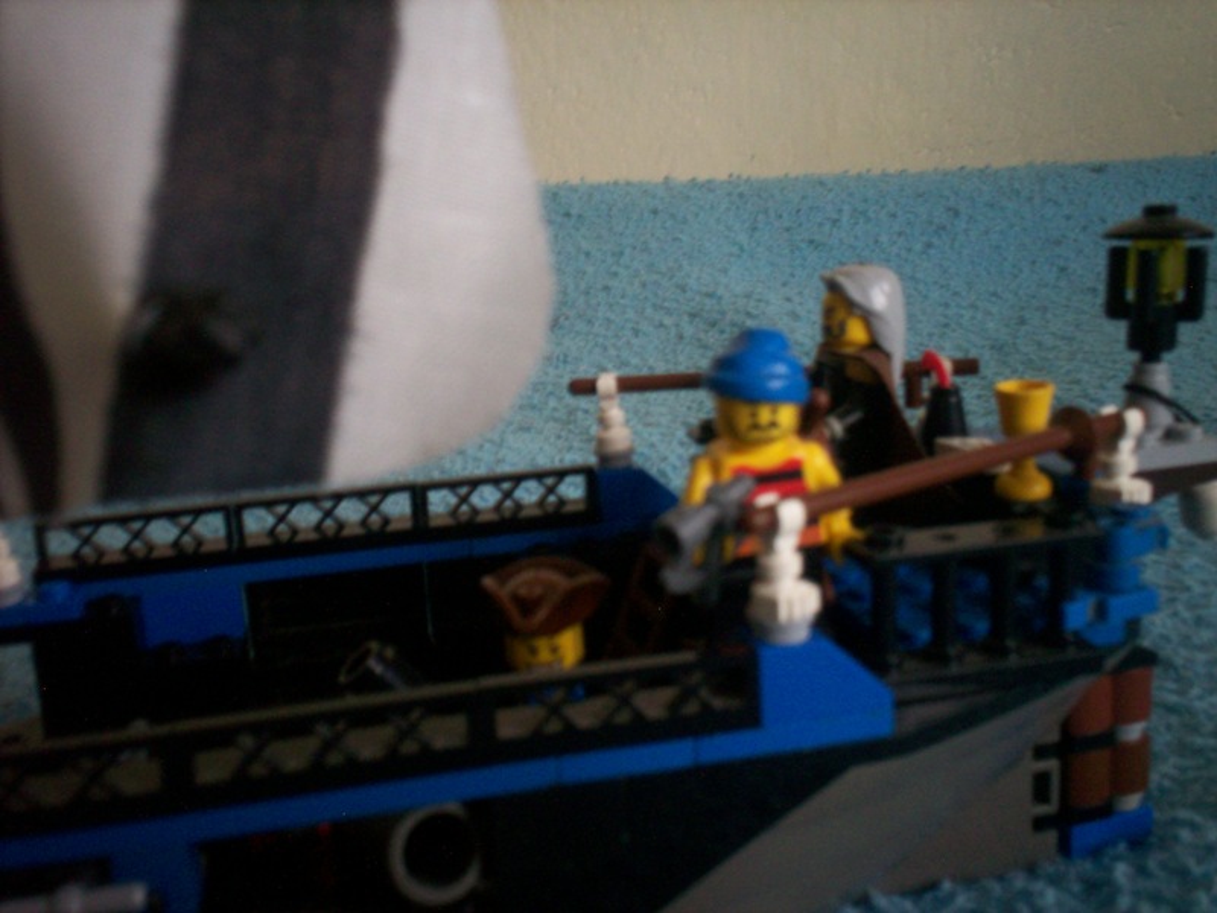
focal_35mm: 36
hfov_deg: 51.4
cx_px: 608
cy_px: 456
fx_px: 1266
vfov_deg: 39.7
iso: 200
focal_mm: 6
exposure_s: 1/8
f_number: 4.5
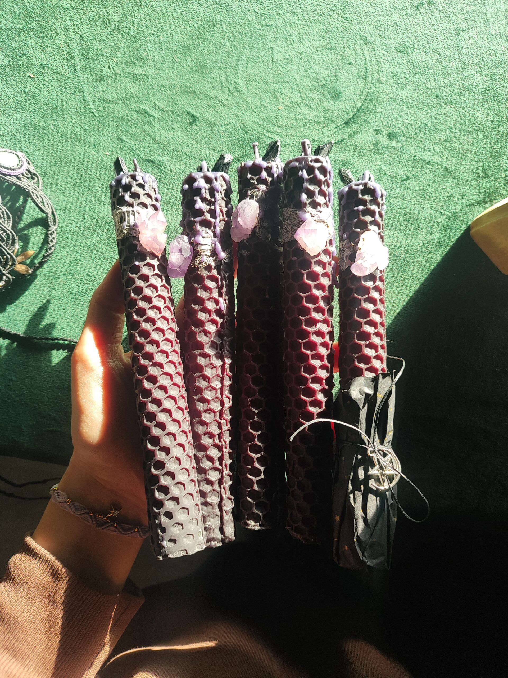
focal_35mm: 24
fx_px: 470
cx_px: 254
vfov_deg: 71.6
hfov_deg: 56.8
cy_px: 339
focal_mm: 5.89
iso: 131
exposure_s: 1/100
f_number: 1.89
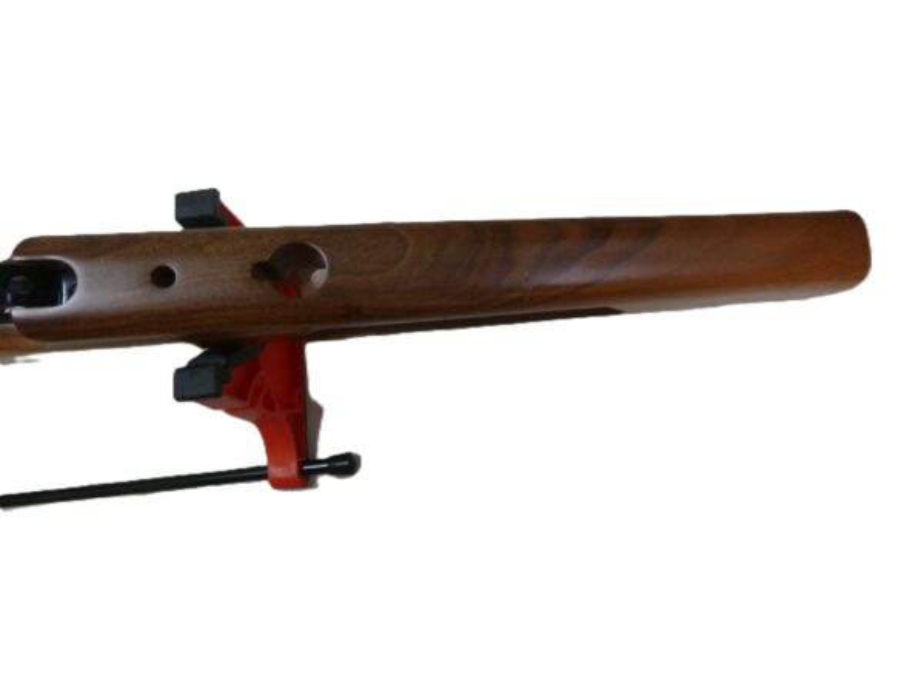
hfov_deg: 69.4
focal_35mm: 25
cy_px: 346
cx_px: 462
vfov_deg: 54.9
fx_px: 667
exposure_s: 1/30
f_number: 3.3
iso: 320
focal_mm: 4.1
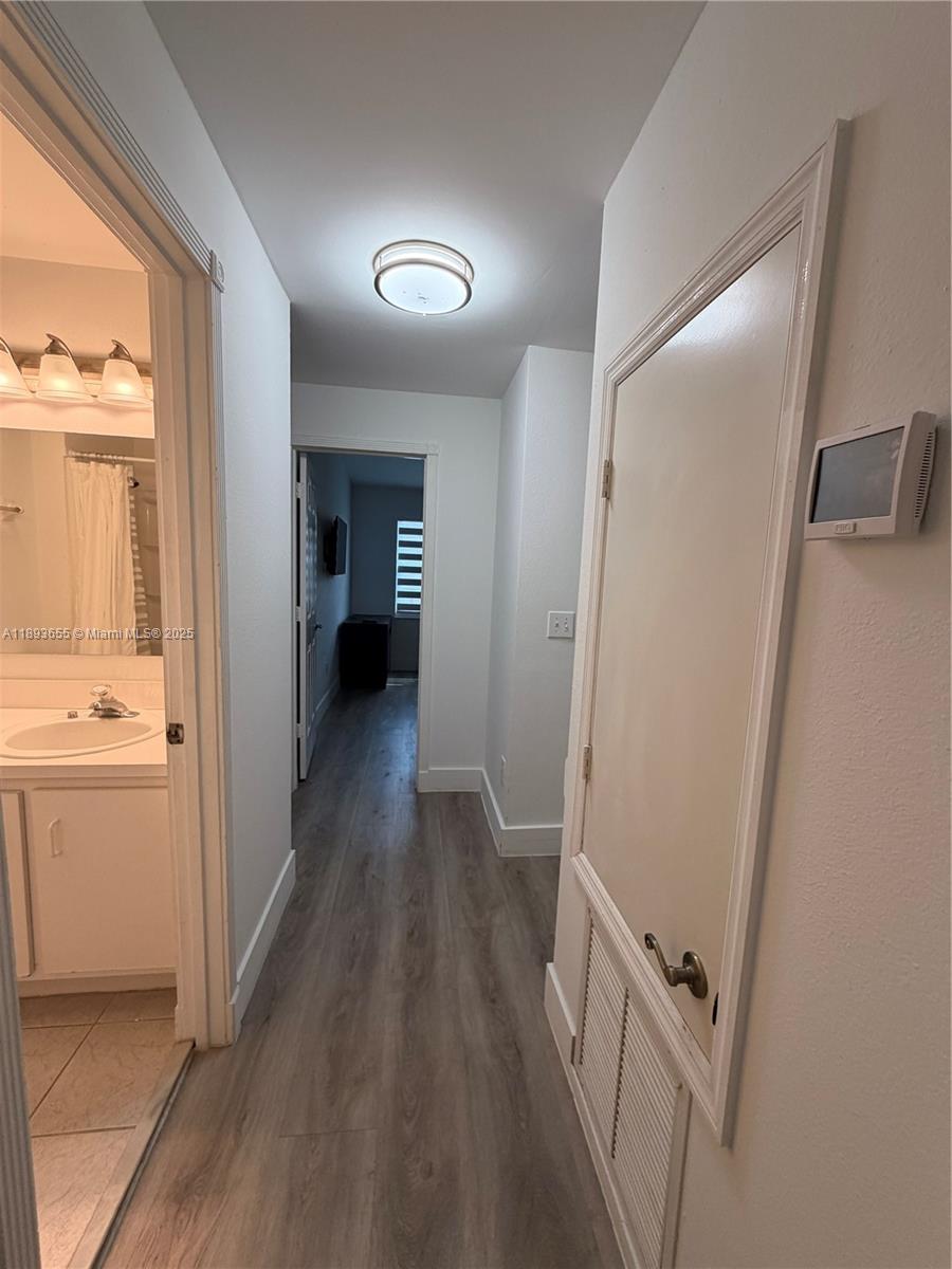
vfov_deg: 102.1
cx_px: 476
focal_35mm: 14
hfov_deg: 85.7
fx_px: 513
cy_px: 634
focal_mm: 2.22
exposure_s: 1/120
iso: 125
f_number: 2.2
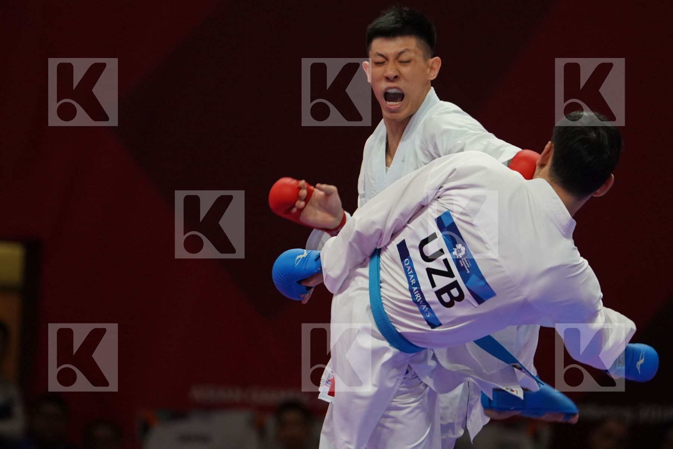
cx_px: 336
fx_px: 7851
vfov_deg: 3.3
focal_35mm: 420
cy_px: 224
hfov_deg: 4.9
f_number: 4
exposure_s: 1/1000
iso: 2500
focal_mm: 280
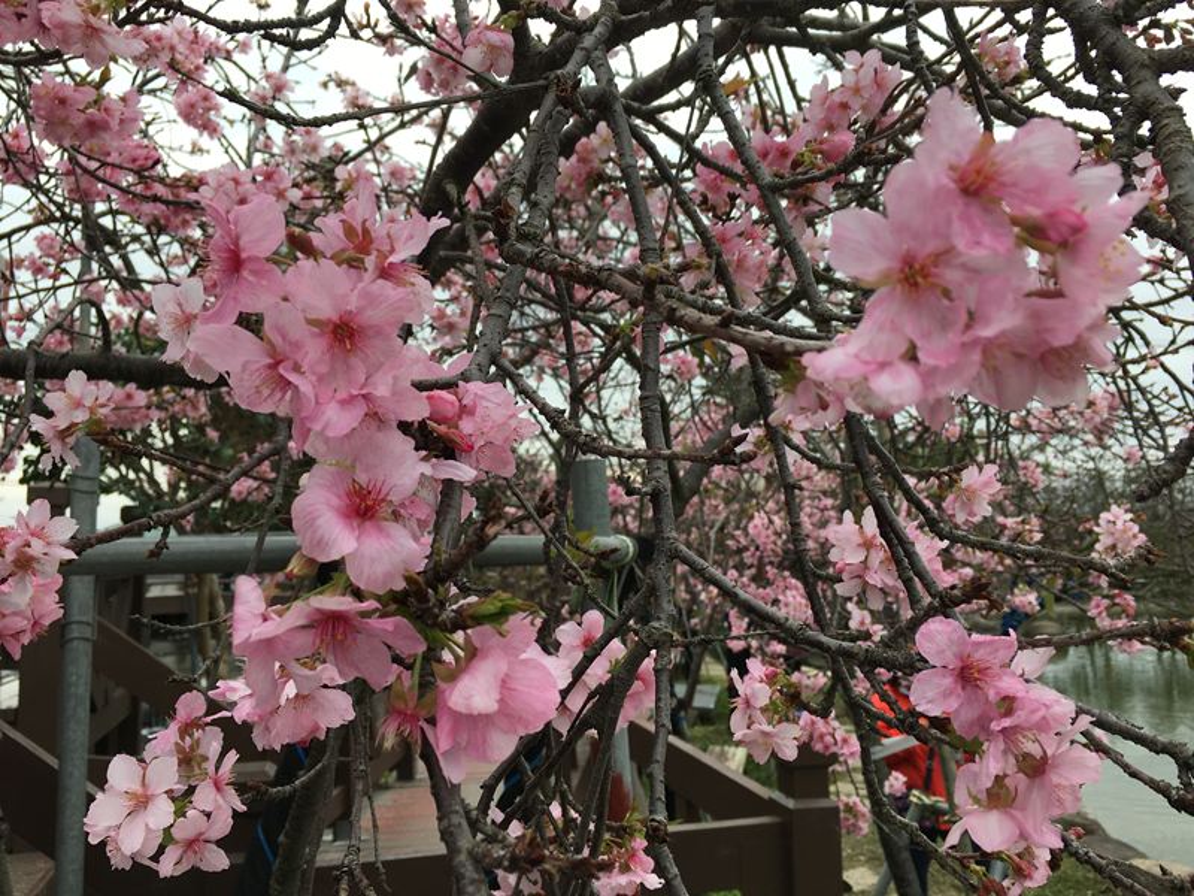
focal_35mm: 29
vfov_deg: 48.2
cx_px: 597
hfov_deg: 61.7
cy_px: 448
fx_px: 1000
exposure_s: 1/396
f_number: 2.2
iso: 25
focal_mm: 4.15
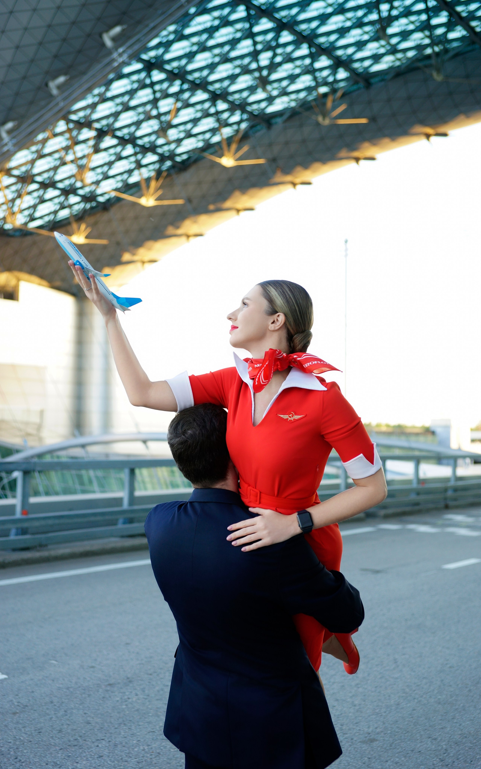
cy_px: 385
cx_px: 236
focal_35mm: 41
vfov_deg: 48.2
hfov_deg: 31.2
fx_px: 860
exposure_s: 1/125
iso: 400
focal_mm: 40
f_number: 2.8
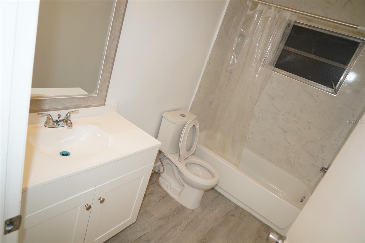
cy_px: 122
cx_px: 182
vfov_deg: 53.1
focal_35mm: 24
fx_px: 243
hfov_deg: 73.8
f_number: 4
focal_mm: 24
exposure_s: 1/160
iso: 800
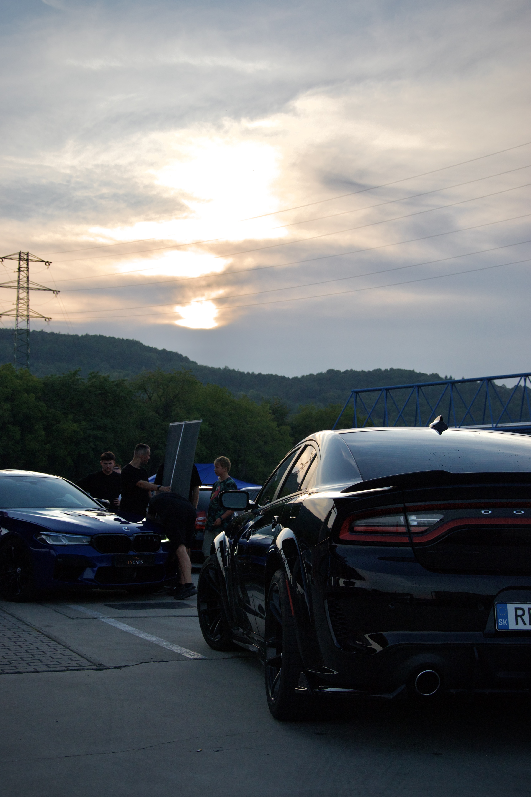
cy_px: 398
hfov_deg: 26.5
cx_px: 266
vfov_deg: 38.9
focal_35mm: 51
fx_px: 1128
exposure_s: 1/1250
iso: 400
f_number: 5.6
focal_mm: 34
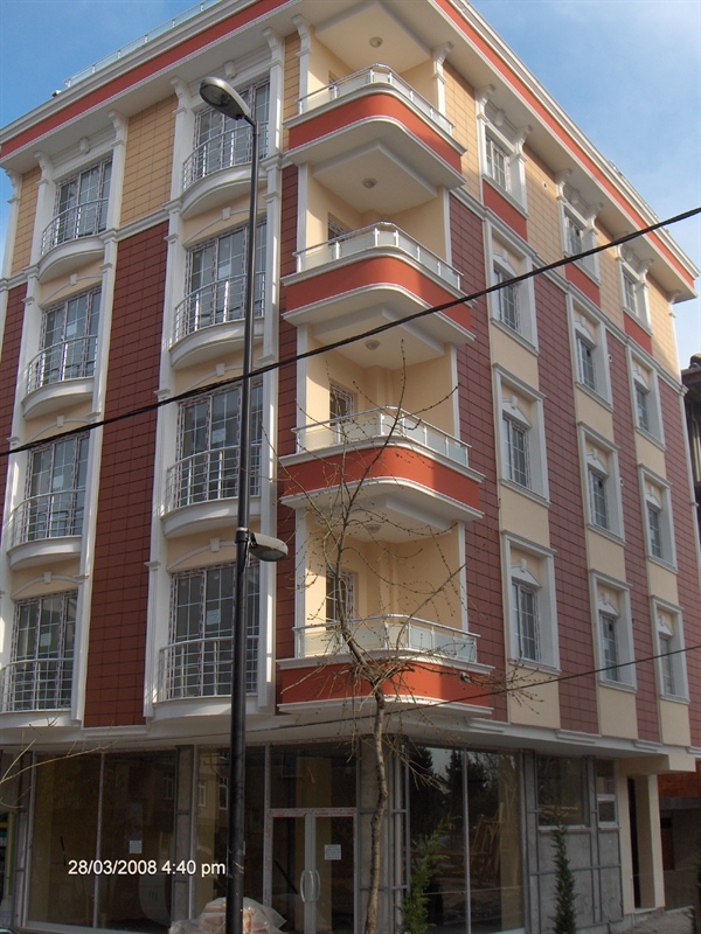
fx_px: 1053
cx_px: 350
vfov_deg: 47.9
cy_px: 467
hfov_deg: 36.8
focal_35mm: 39
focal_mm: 8
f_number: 4.8
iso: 61
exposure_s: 1/351
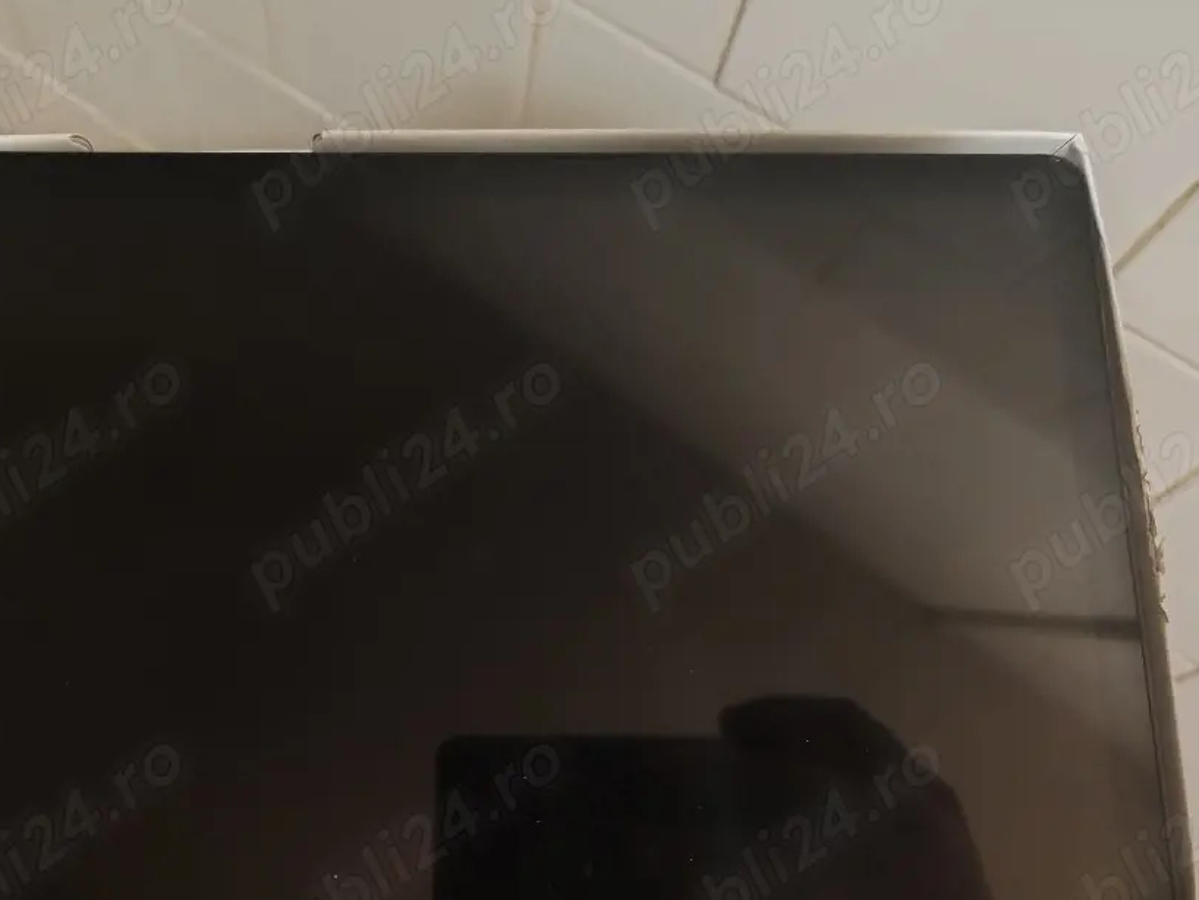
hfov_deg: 55.1
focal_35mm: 33
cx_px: 501
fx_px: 1143
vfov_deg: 42.9
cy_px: 490
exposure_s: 1/25
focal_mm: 6.12
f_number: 1.9
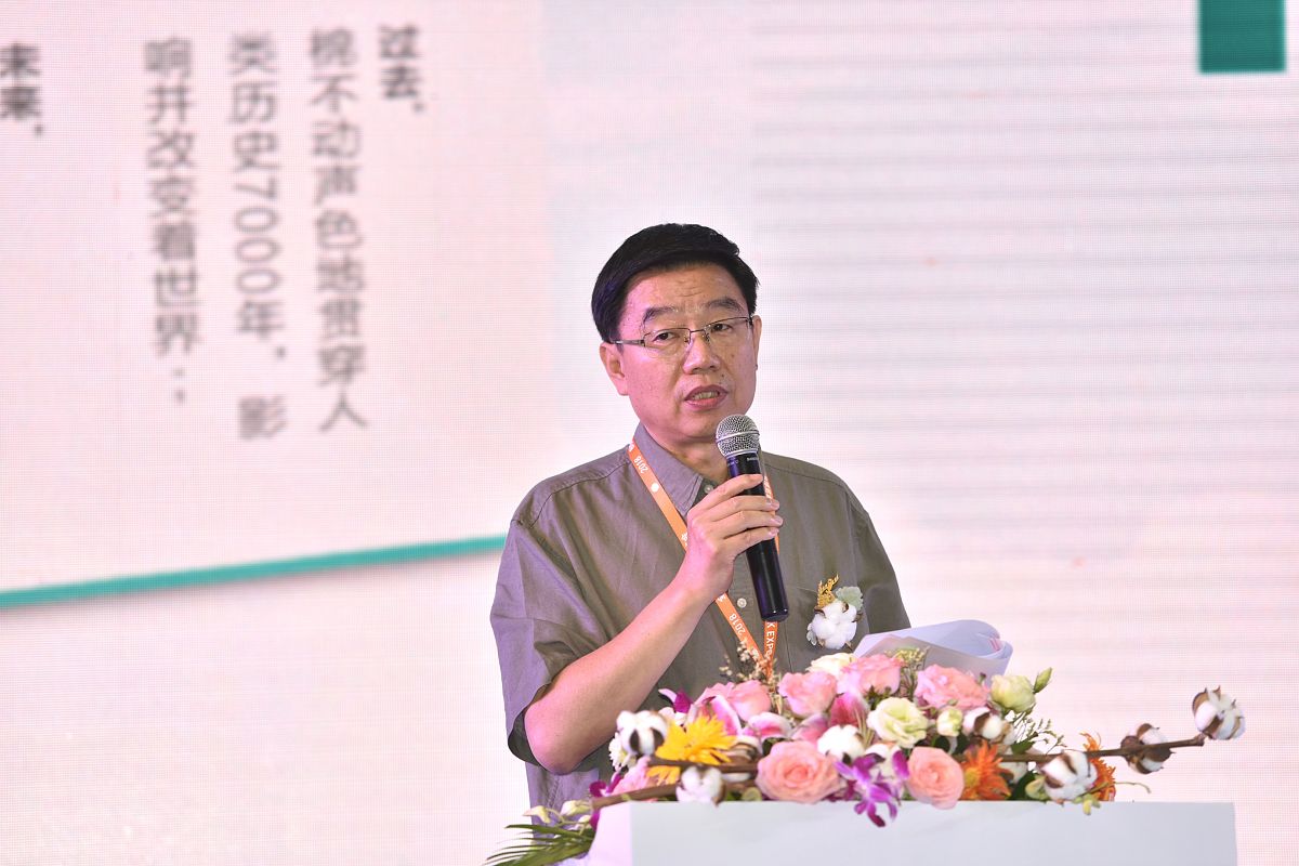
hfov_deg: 12.8
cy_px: 433
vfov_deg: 8.6
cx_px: 650
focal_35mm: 160
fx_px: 5773
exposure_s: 1/250
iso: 400
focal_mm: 160
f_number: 3.5
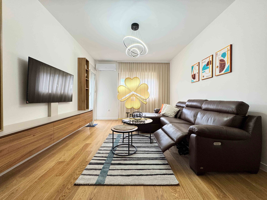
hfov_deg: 106.2
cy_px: 100
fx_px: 100
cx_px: 134
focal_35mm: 13
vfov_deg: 89.9
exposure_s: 1/99
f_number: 1.8
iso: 100
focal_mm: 1.57
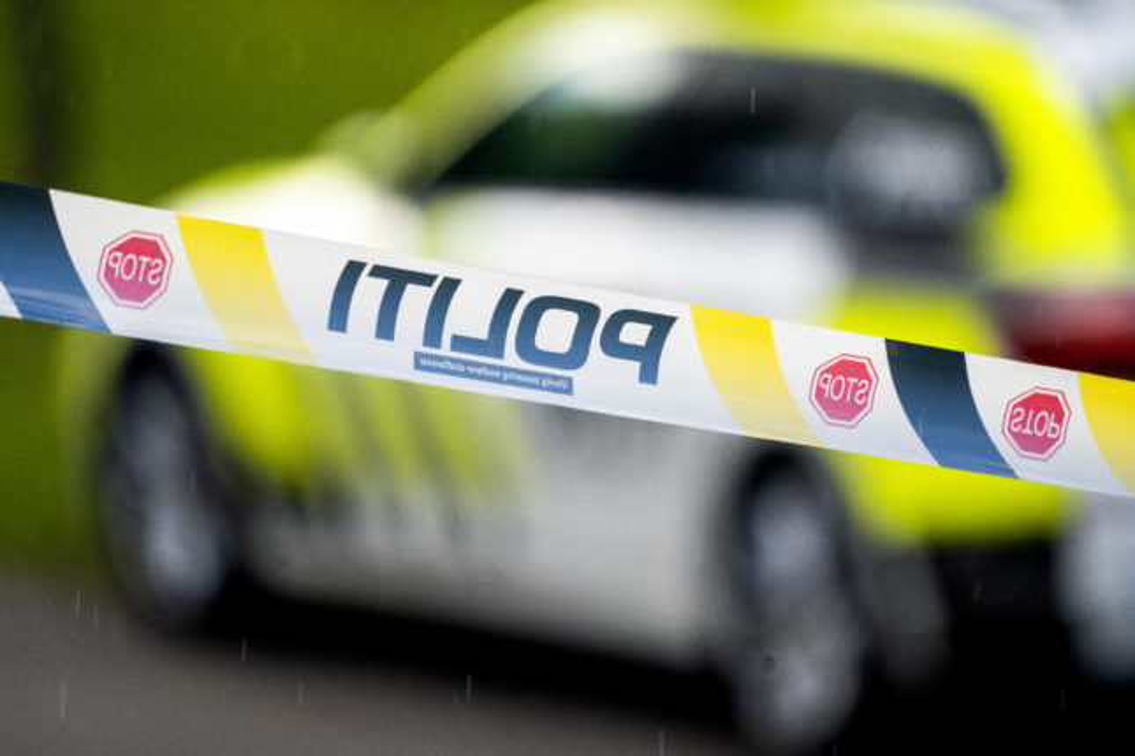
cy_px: 378
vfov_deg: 3.6
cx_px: 568
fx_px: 12043
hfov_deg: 5.4
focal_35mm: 382
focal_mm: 382
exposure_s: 1/320
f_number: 5.6
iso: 250
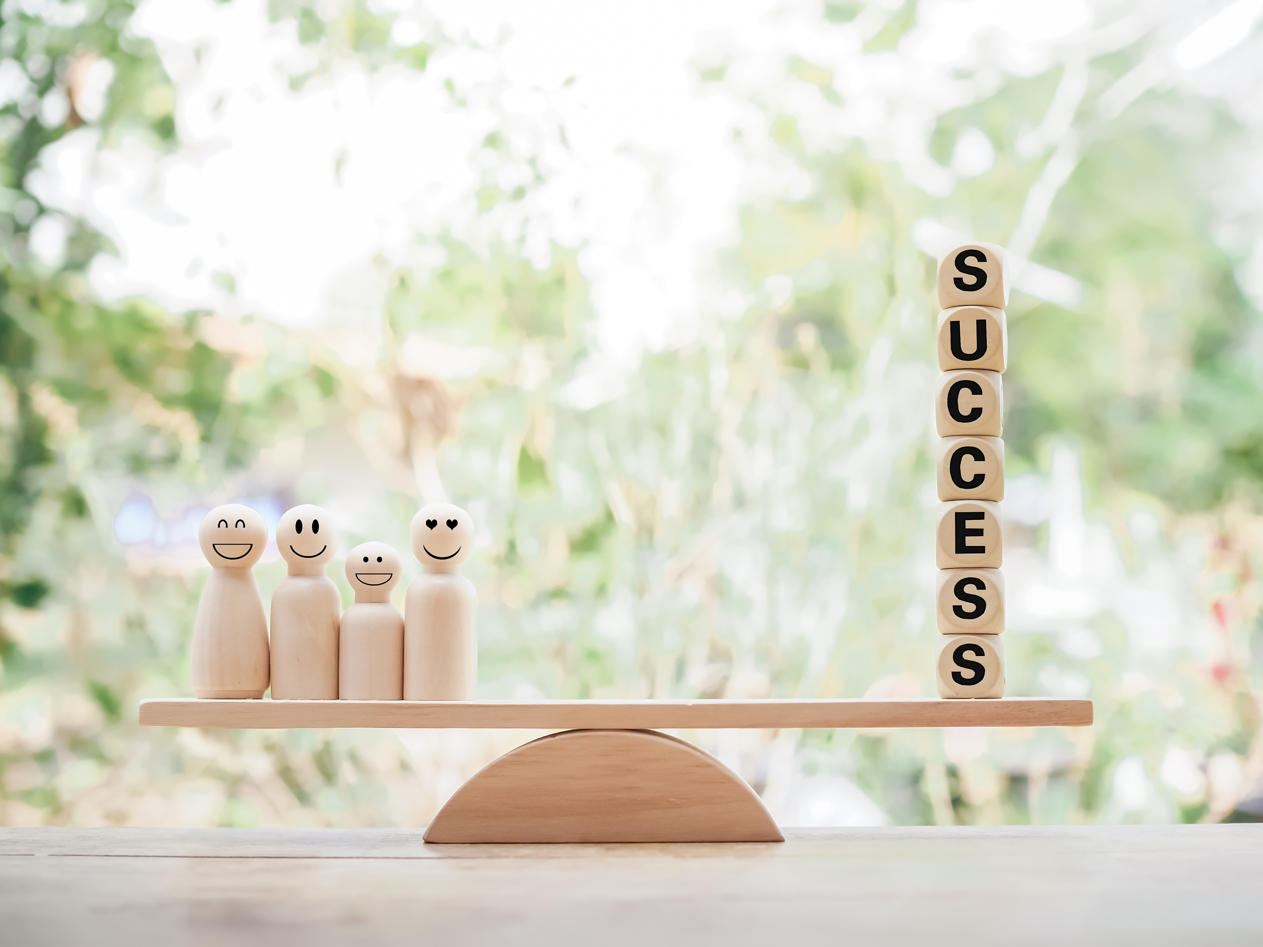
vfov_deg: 29.1
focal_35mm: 50
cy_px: 474
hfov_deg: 38.2
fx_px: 1824
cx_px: 632
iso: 250
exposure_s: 1/800
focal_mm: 25
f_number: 2.5
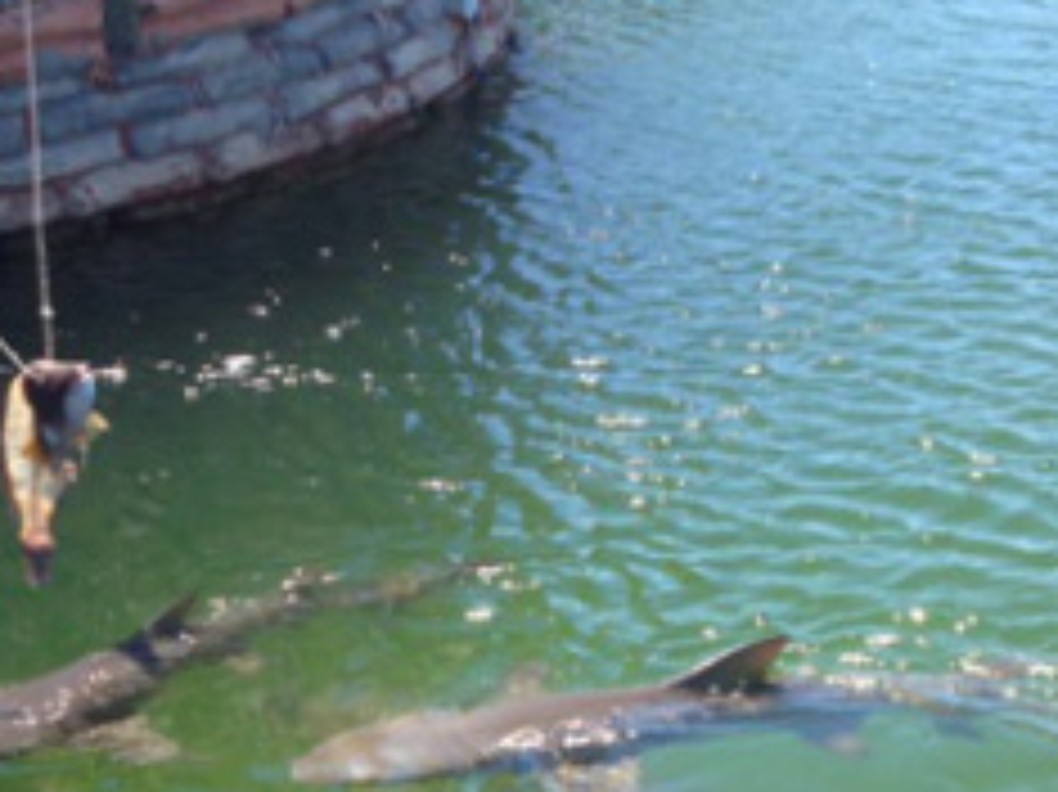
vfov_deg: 16.0
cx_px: 335
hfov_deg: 21.5
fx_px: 2780
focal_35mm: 91
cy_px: 747
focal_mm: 4.28
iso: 50
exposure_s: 1/506
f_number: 2.4
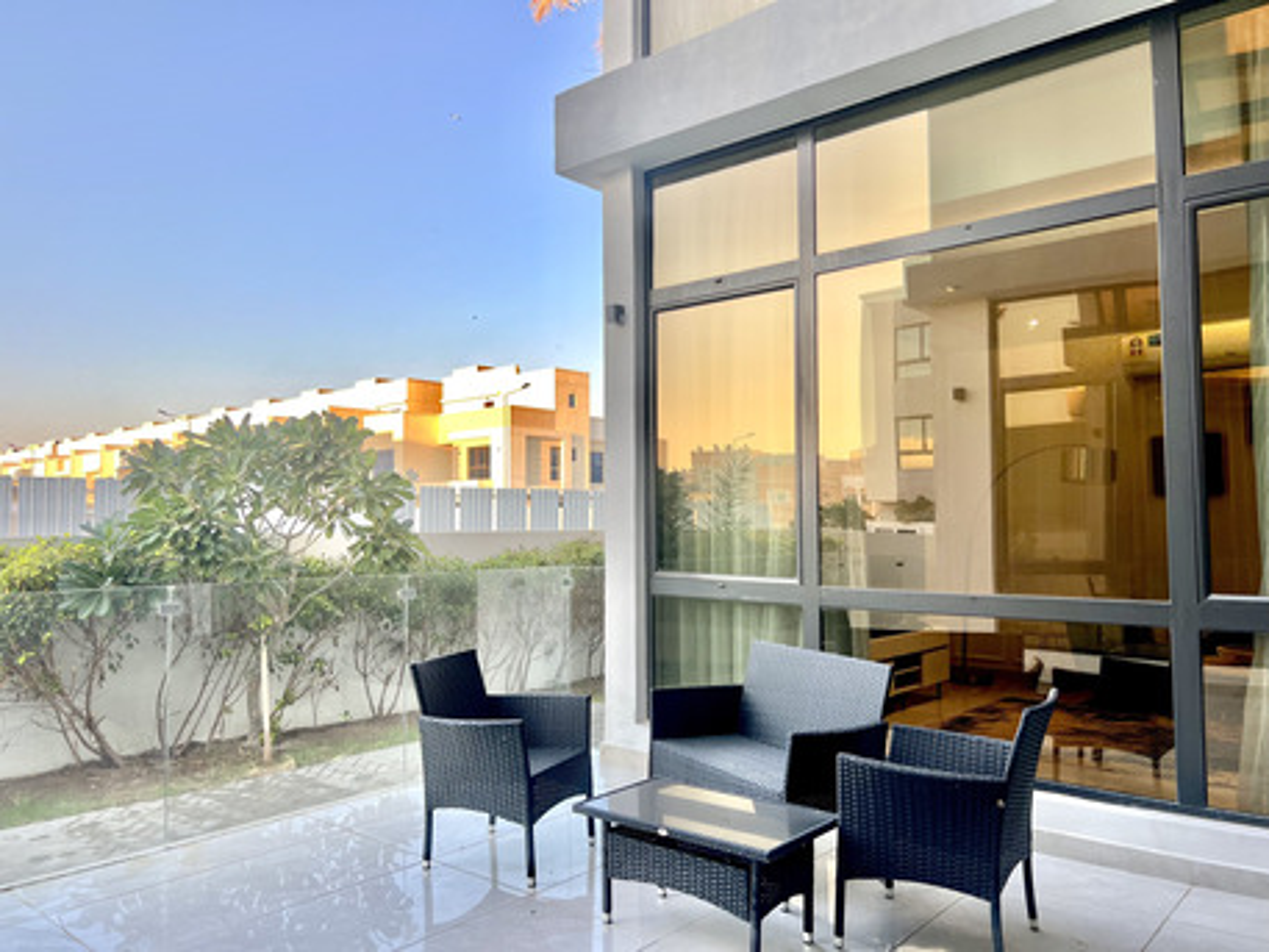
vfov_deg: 53.1
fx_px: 953
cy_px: 476
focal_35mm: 26
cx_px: 634
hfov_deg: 67.3
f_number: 1.5
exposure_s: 1/233
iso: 50
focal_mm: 5.7
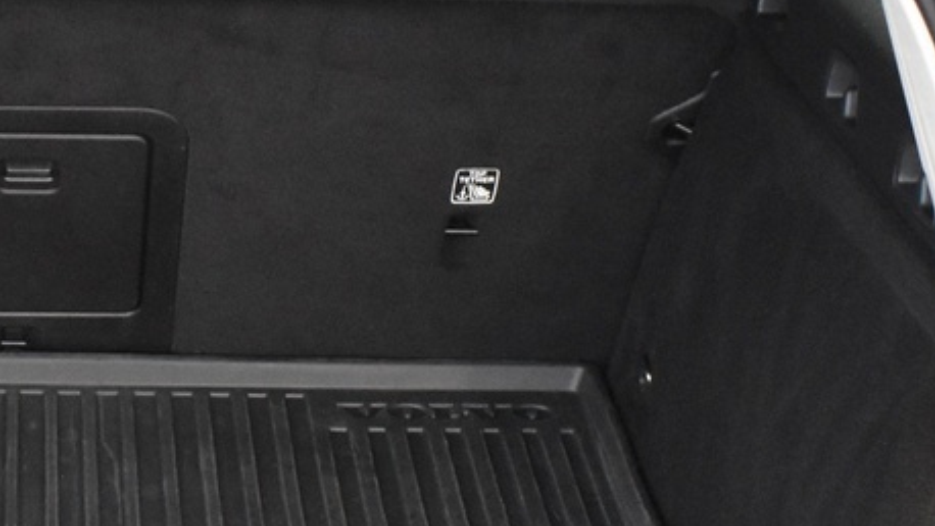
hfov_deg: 20.8
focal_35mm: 100
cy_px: 532
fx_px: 2480
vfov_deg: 12.0
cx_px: 37
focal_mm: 18
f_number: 3.5
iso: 3200
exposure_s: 1/20
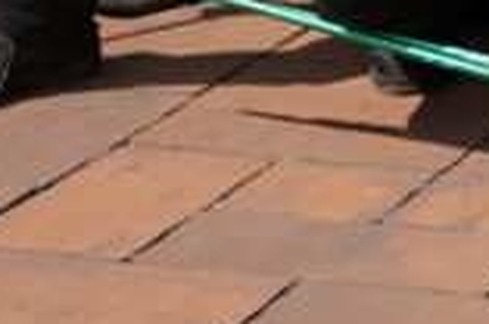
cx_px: 1031
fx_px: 3280
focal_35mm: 242
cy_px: -693
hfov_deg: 8.1
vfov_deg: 5.3
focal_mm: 37
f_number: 2.8
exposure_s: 1/3200
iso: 100
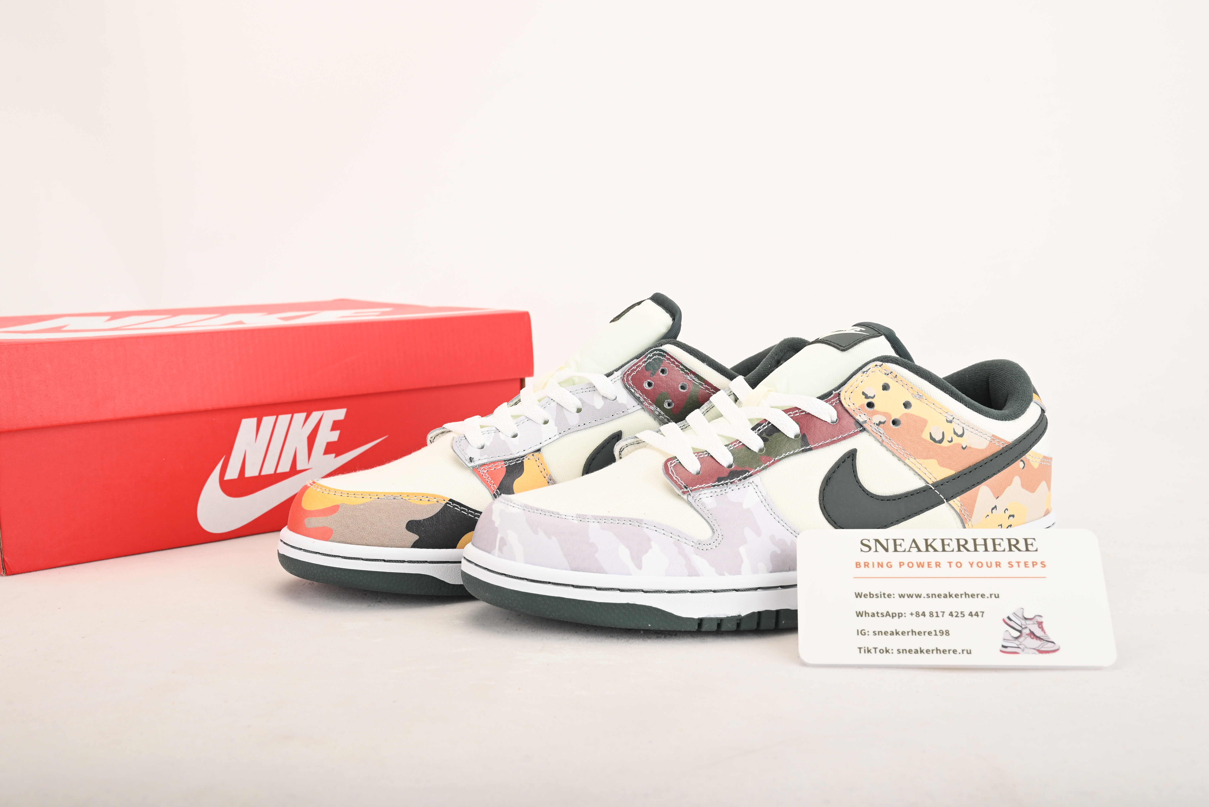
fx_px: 1310
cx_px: 604
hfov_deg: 49.5
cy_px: 404
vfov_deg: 34.2
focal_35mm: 39
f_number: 11
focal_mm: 39
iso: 100
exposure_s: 1/200
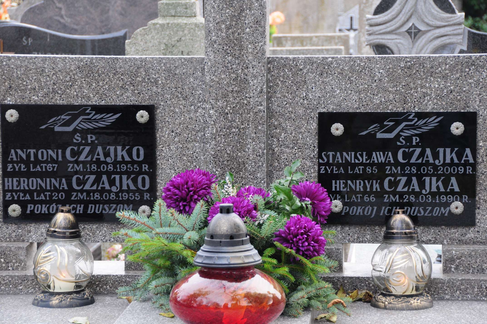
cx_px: 244
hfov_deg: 15.2
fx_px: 1824
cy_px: 162
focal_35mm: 135
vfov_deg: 10.1
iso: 500
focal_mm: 90
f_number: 7.1
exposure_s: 1/125
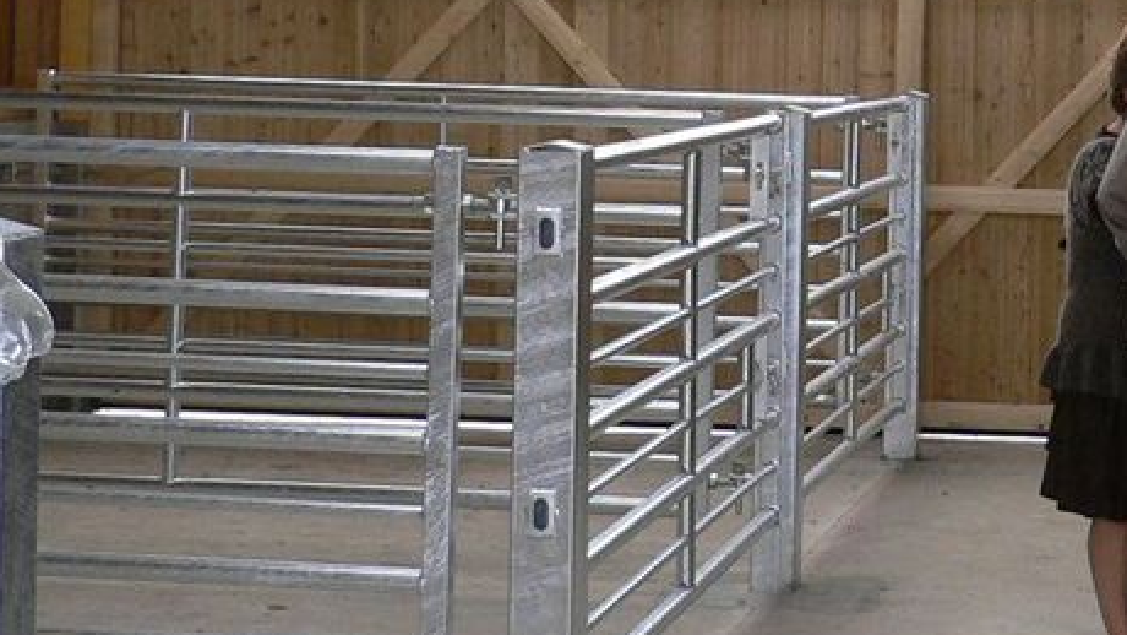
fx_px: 3168
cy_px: -113
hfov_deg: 19.6
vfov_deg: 11.2
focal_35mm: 106
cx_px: 1134
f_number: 2.8
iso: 100
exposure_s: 1/60
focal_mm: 5.8
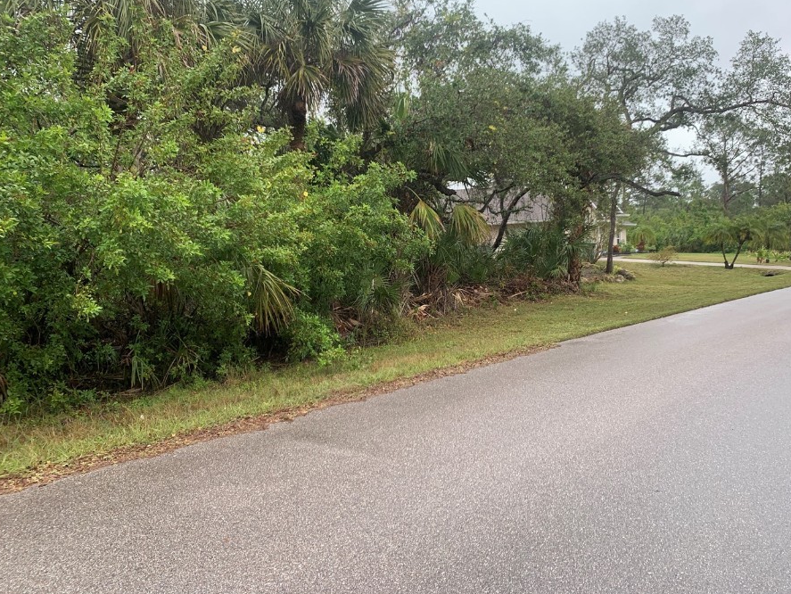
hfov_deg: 59.9
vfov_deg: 46.7
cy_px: 263
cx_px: 422
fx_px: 686
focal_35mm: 30
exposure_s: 1/341
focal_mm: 4.25
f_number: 1.8
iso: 25
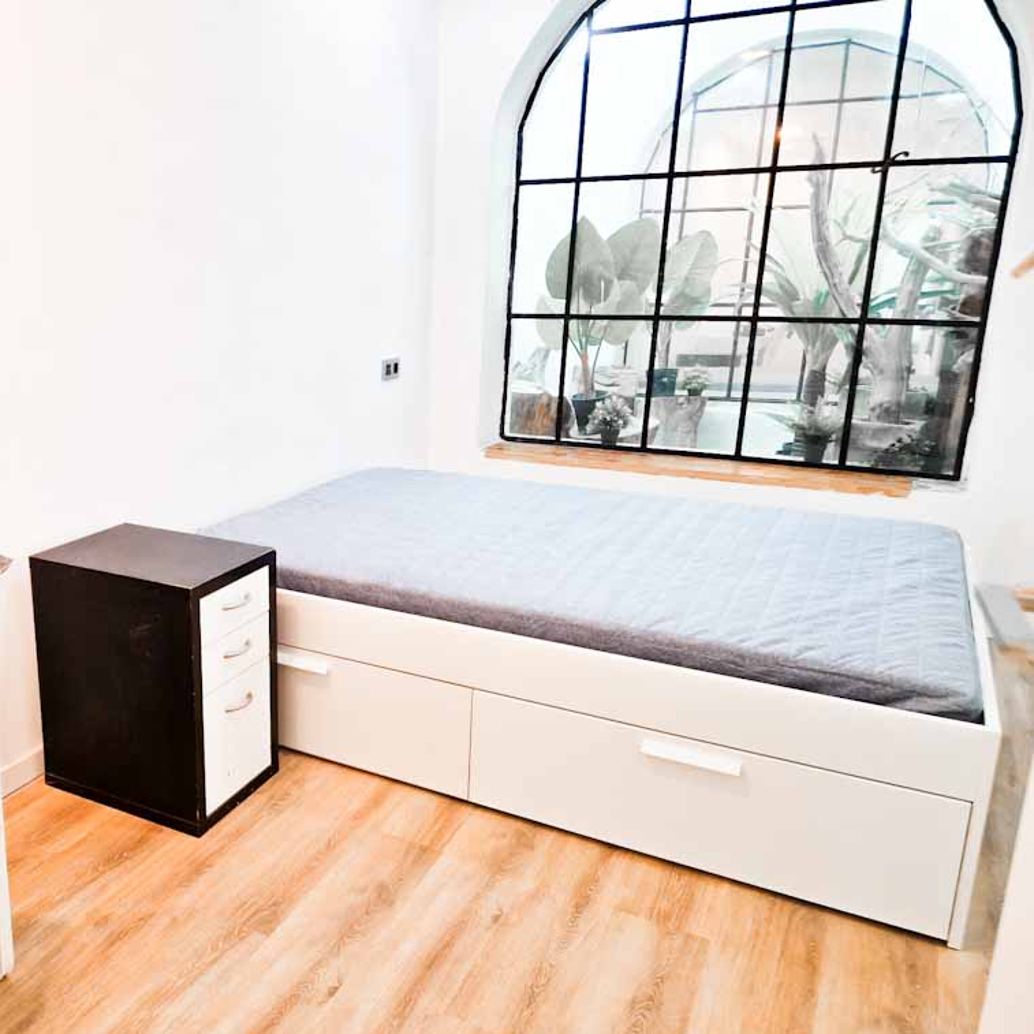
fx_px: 980
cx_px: 299
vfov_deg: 55.6
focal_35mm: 29
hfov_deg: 53.8
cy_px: 509
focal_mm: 5.4
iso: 200
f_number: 1.8
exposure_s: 1/100
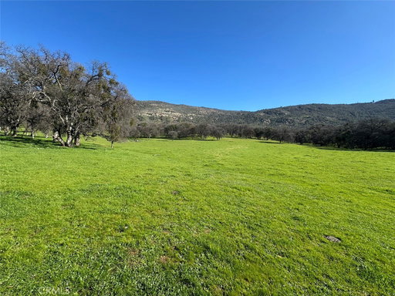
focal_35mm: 14
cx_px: 198
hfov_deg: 102.1
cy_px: 148
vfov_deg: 85.7
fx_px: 160
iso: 40
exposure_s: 1/1159
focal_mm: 2.22
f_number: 2.2
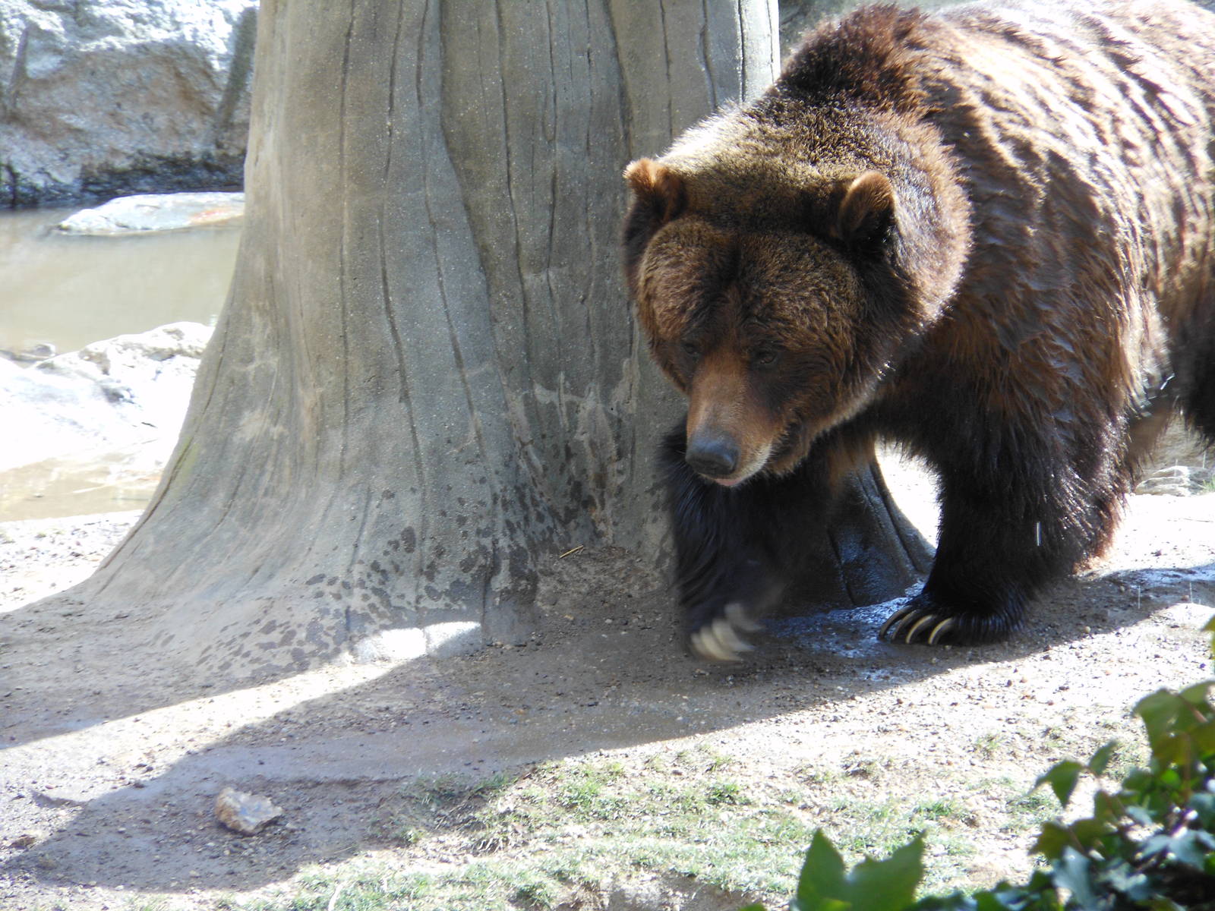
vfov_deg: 7.6
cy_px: 456
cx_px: 608
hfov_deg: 10.1
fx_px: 6879
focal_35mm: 196
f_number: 5.6
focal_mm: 35
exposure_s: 1/60
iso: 100
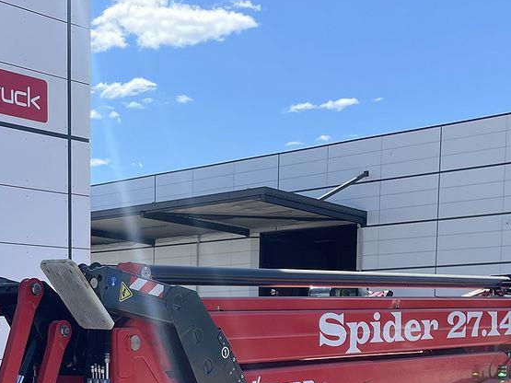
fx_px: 886
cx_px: 56
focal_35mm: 60
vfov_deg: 23.0
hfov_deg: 30.8
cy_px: 422
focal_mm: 4.2
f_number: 1.6
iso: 32
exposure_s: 1/1949
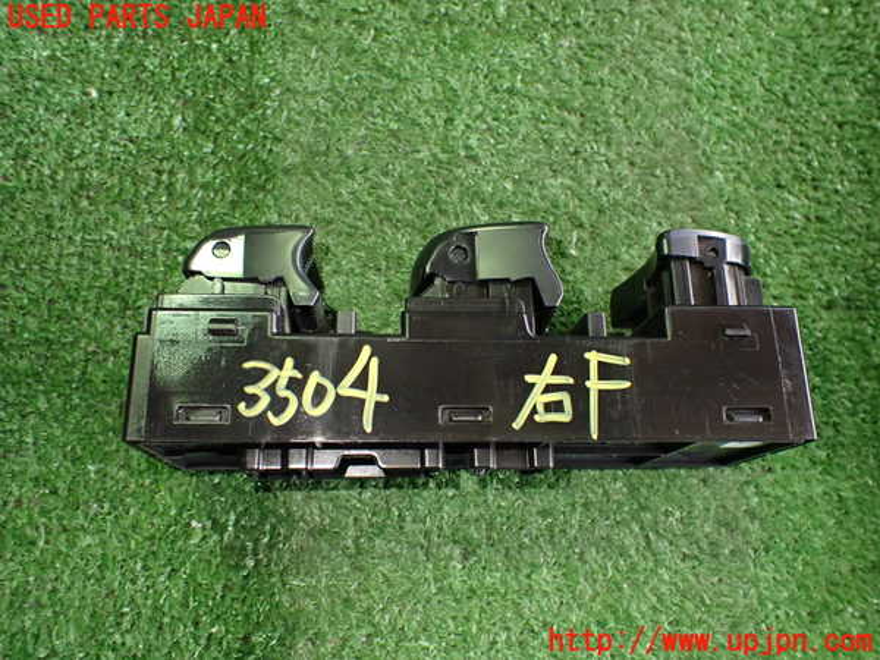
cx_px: 440
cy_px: 330
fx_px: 763
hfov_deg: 60.0
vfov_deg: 46.8
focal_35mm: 30
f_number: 2.3
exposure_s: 1/100
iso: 800
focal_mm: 5.4
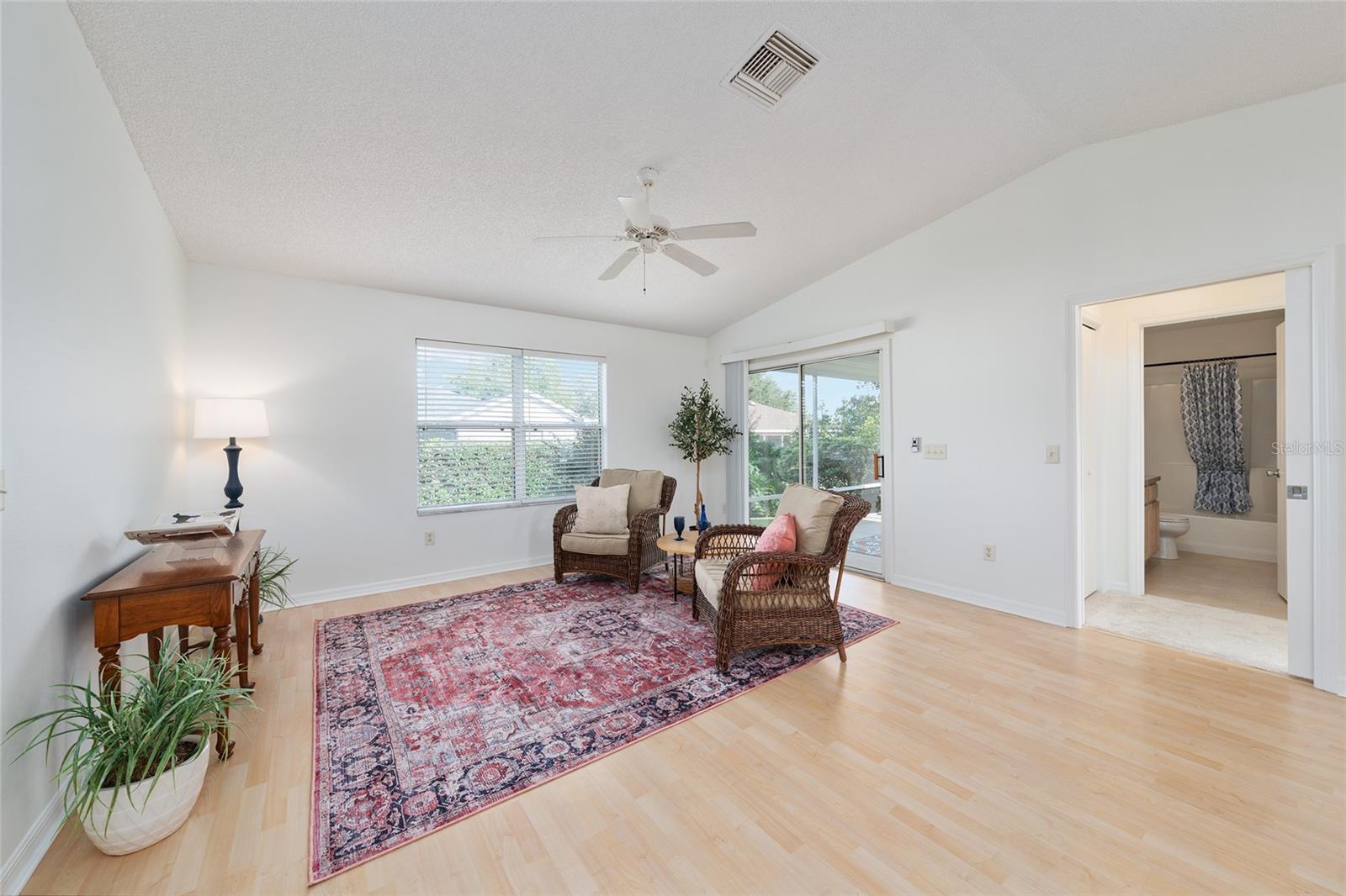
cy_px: 448
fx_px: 486
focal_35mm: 13
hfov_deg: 108.3
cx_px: 673
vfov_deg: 85.4
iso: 100
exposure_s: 1/5
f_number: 7.1
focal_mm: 13
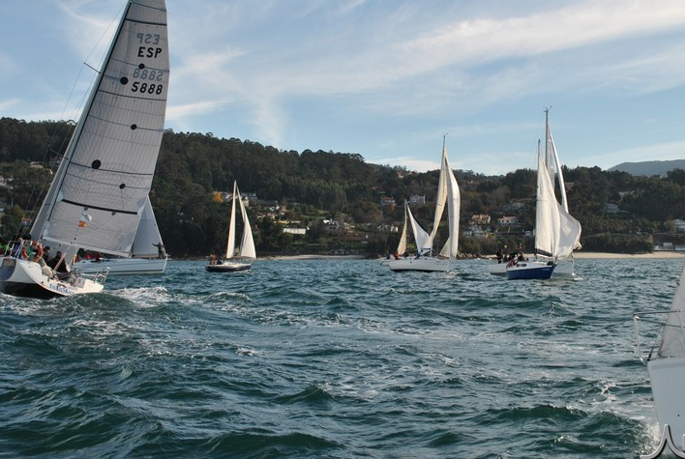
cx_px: 398
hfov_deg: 37.4
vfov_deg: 25.6
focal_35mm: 53
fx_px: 1010
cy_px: 184
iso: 100
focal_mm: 28
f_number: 8
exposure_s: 1/250
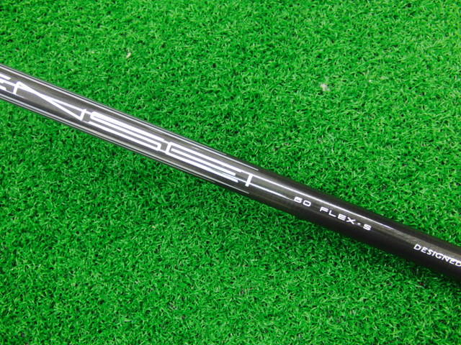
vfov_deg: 38.7
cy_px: 172
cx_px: 230
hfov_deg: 50.1
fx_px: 493
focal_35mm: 37
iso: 400
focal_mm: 6.42
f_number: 3.6
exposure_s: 1/25
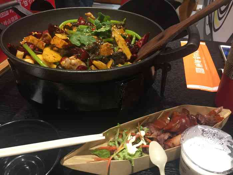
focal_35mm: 29
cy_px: 88
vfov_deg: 48.2
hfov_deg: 61.7
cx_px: 116
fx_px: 195
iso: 100
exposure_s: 1/17
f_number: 2.2
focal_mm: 4.15
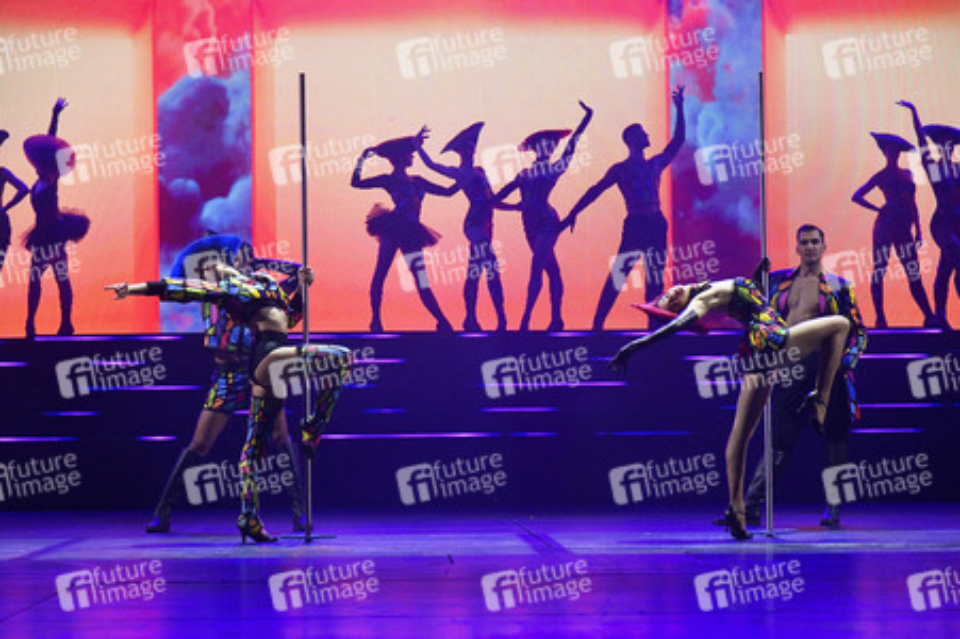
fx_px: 3198
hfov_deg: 17.1
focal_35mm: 120
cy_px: 320
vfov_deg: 11.4
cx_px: 480
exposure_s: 1/400
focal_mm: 120
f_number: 5.6
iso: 4000
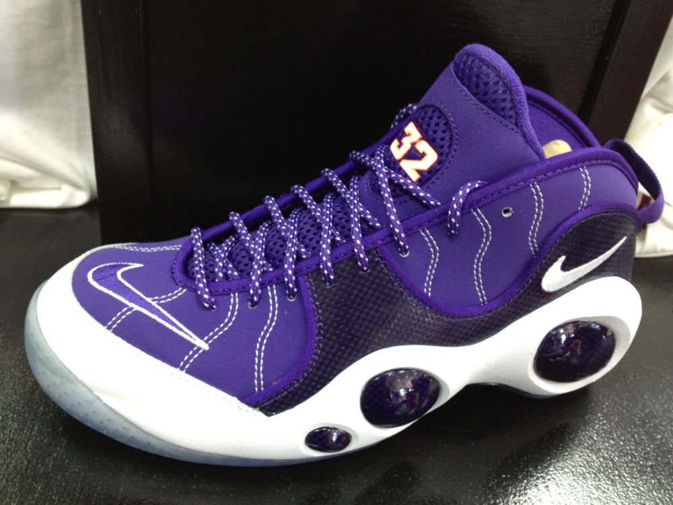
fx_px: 680
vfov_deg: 40.7
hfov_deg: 52.6
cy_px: 252
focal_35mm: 35
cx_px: 336
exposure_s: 1/20
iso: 160
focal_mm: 4.28
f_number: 2.4
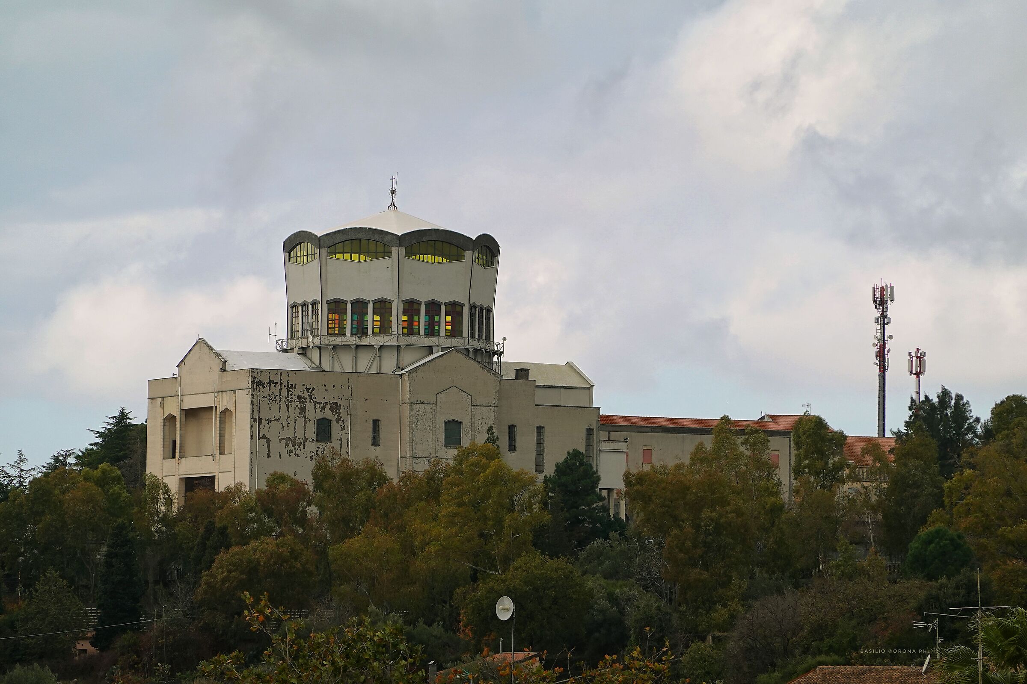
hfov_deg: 10.3
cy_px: 342
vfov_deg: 6.9
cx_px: 514
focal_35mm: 200
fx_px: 5705
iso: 100
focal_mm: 72
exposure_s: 1/400
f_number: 4.5
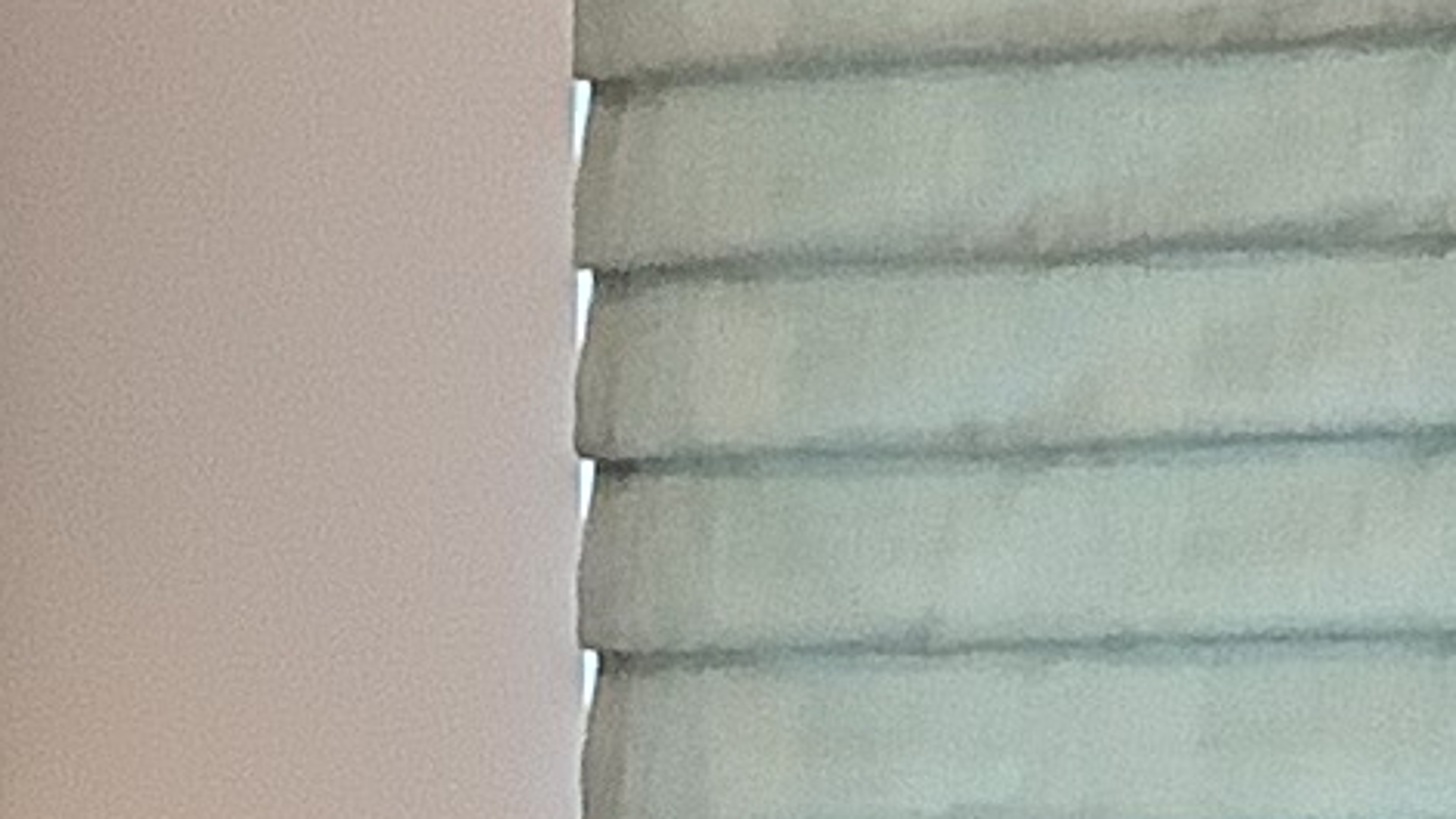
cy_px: 1916
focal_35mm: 234
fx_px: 9035
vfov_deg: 5.1
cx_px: 628
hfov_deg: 9.2
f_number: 2.4
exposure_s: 1/60
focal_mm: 3.3
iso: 125
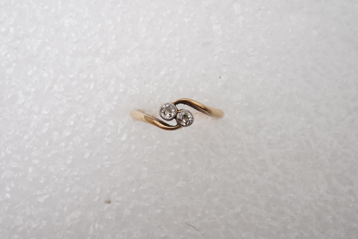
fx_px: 447
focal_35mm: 45
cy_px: 120
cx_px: 179
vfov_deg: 29.9
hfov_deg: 43.6
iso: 500
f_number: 18
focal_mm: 30
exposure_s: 1/125
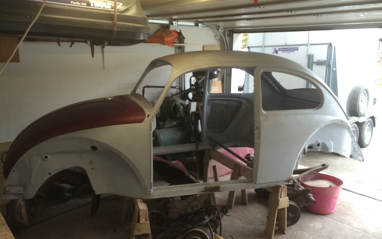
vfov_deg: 39.4
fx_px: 333
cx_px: 191
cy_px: 121
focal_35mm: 32
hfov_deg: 59.7
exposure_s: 1/33
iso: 50
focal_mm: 4.12
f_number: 2.2
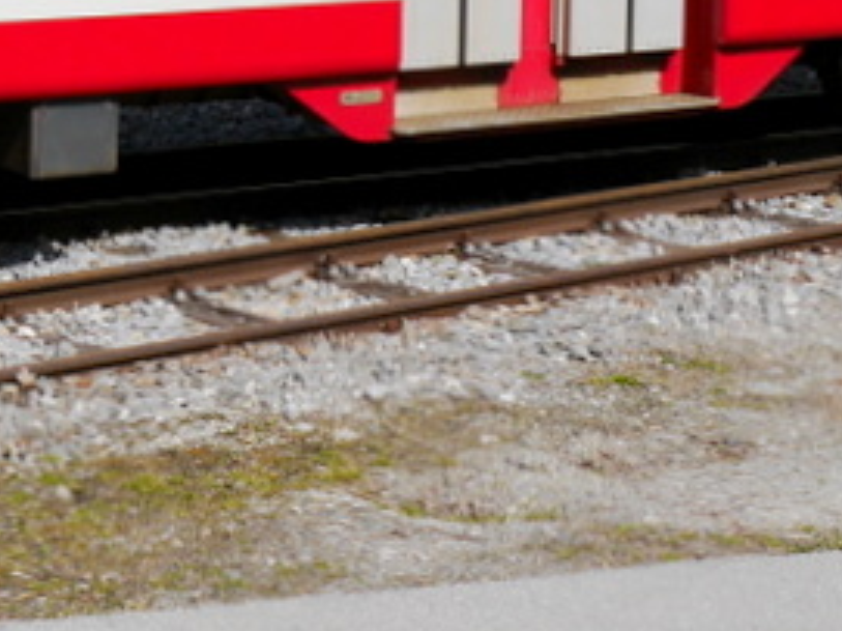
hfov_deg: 16.3
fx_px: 2869
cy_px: -81
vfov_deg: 12.3
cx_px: -16
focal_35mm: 118
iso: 160
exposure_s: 1/500
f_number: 9
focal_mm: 16
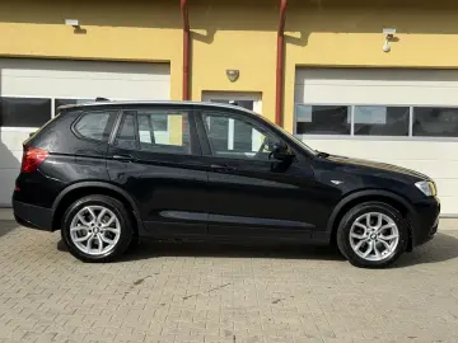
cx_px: 229
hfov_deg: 39.7
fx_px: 635
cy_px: 172
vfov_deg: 30.3
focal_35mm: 48
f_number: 1.78
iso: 64
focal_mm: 6.76
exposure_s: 1/6536
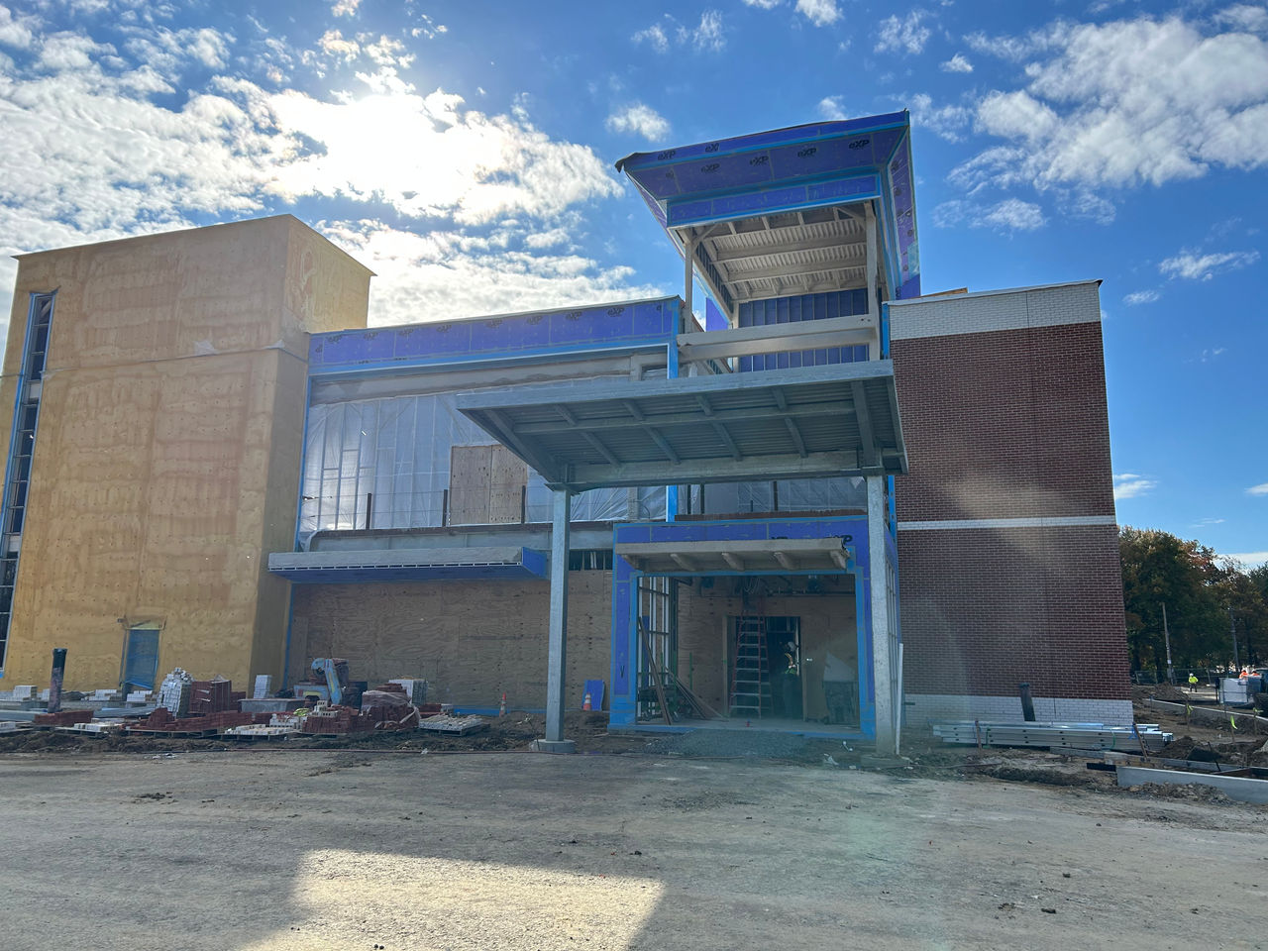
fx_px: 952
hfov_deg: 67.3
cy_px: 476
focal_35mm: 26
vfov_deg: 53.1
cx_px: 634
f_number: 1.5
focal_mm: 5.7
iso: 50
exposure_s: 1/5319
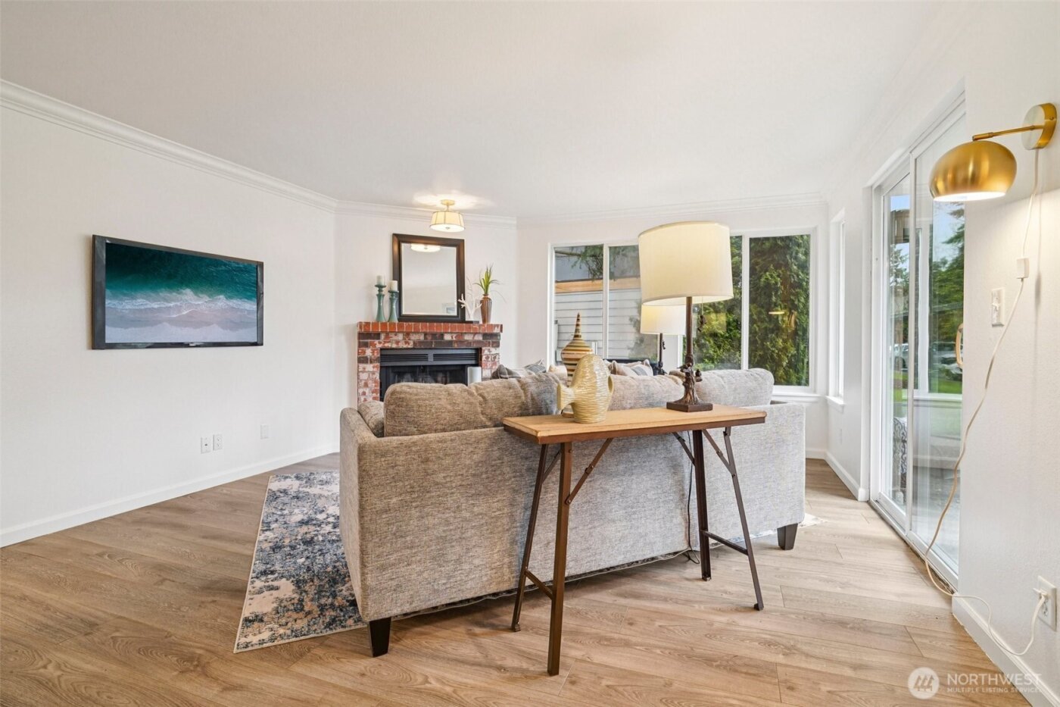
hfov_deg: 96.7
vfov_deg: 73.7
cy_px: 354
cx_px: 530
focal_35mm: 16
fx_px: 471
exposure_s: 1/20
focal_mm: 16
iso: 1600
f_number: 8
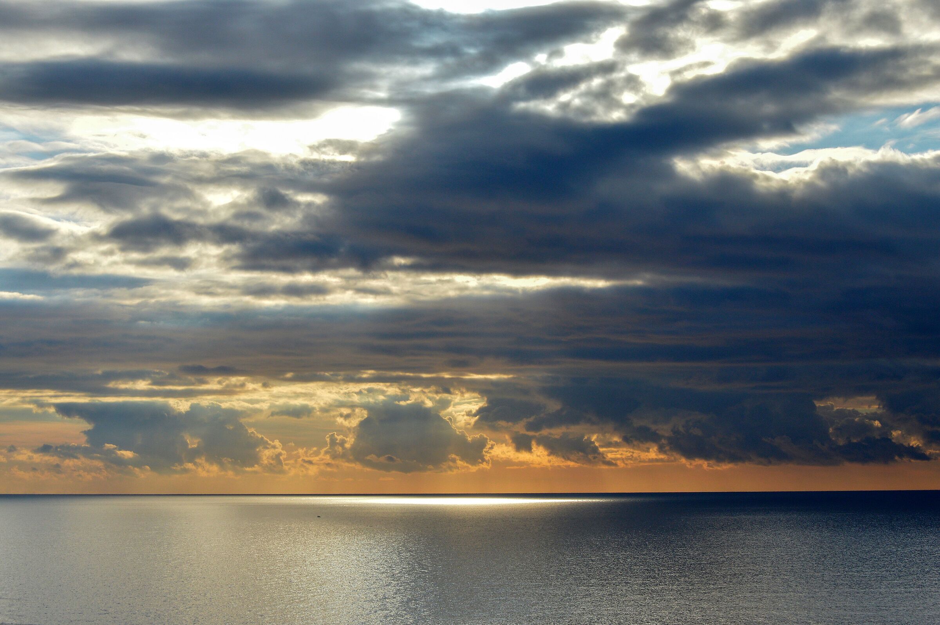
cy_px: 312
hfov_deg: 24.6
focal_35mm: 82
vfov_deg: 16.5
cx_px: 470
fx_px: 2152
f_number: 14
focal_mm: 55
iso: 400
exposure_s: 1/800
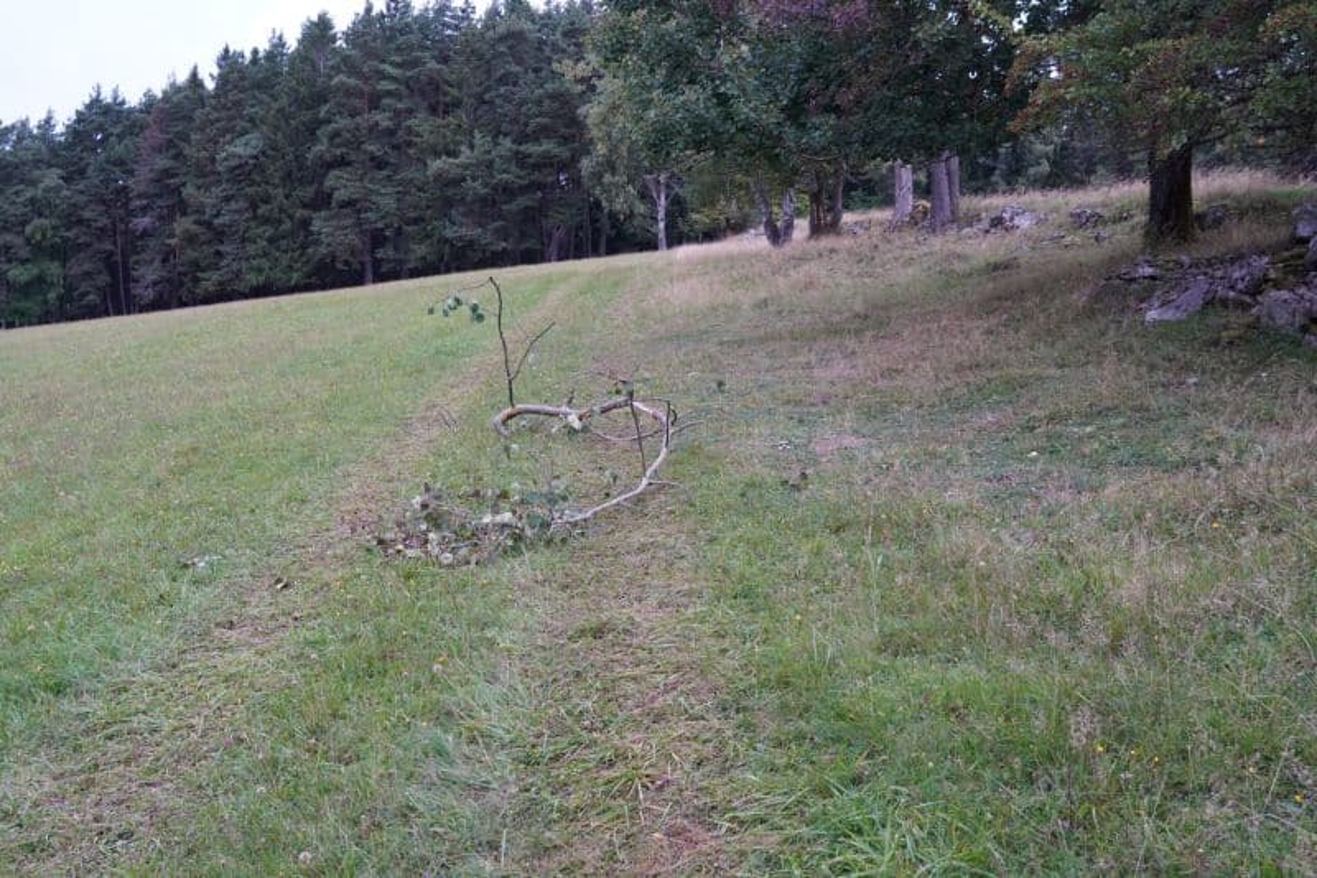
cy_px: 439
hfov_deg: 53.1
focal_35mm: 36
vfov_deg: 36.9
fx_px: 1317
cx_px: 658
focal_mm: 24
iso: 640
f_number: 4
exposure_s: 1/40
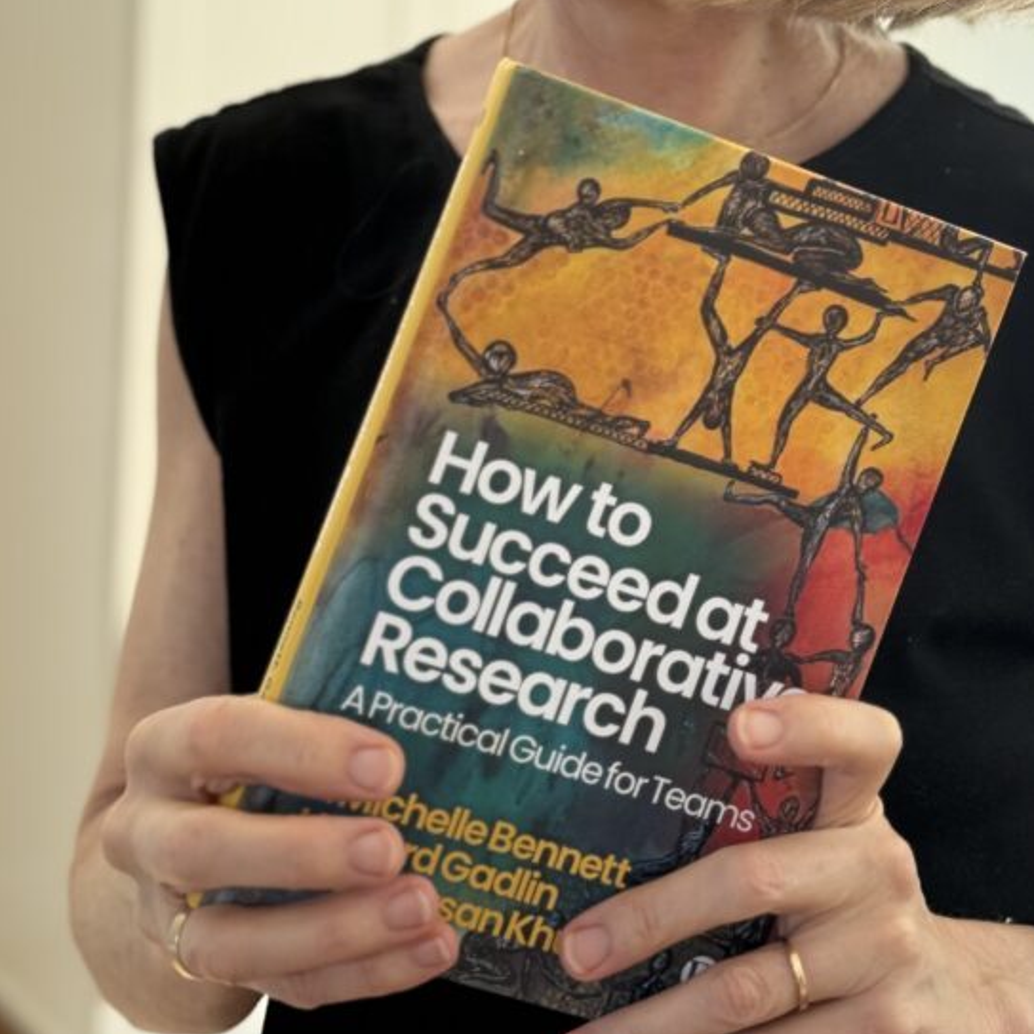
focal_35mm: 80
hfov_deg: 21.6
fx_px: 2704
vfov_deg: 21.2
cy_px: 116
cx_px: 632
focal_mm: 6.76
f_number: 1.78
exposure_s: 1/105
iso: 100
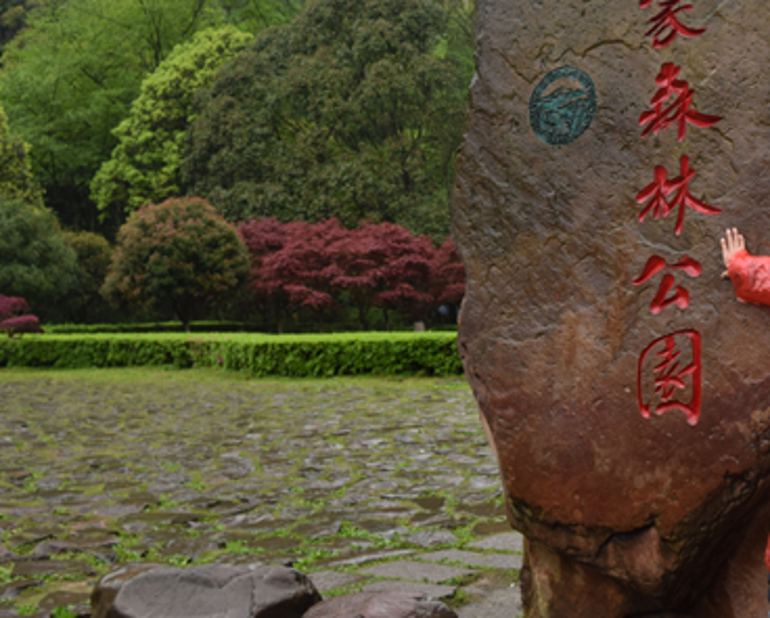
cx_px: 605
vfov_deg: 27.3
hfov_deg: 33.2
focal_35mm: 55
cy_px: 162
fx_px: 1254
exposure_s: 1/50
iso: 100
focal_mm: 18
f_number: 4.5
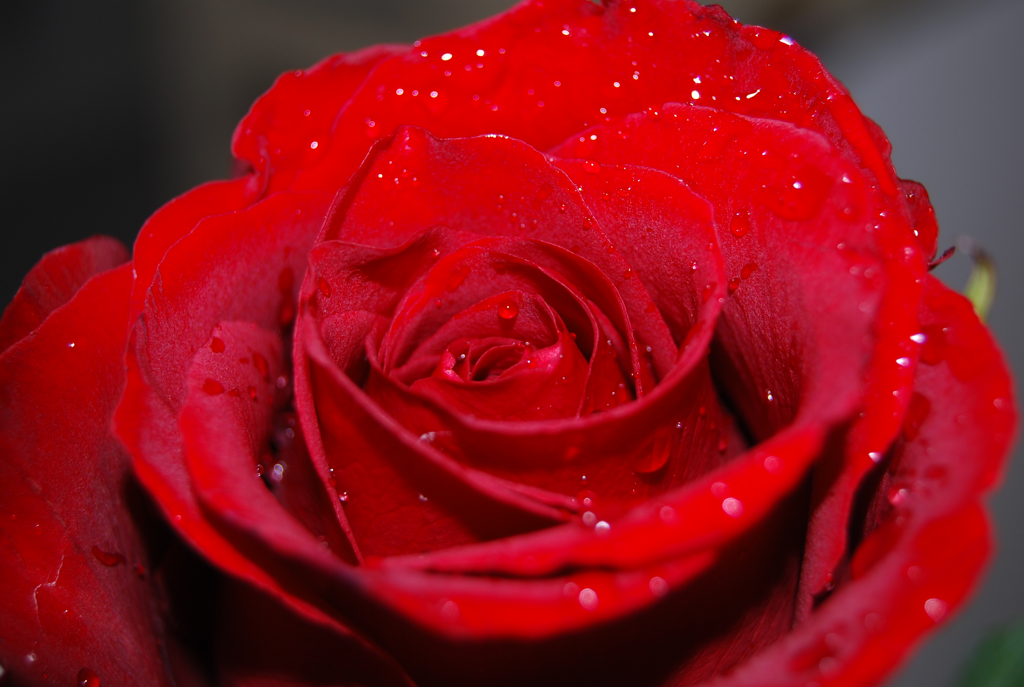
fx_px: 2351
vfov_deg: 16.6
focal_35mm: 82
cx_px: 512
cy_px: 344
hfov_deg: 24.6
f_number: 5.6
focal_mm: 55
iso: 100
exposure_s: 1/125
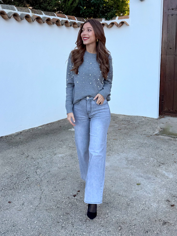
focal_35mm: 24
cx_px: 88
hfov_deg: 56.8
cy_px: 118
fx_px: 164
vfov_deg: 71.6
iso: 80
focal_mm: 6.76
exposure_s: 1/419
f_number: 1.78
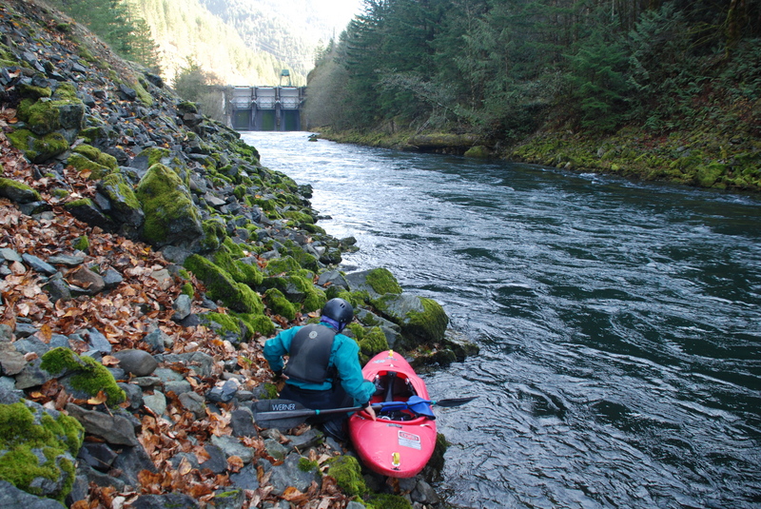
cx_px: 380
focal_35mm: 27
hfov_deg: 67.3
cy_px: 254
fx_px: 571
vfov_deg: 48.0
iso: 250
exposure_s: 1/60
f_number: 4
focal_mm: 18
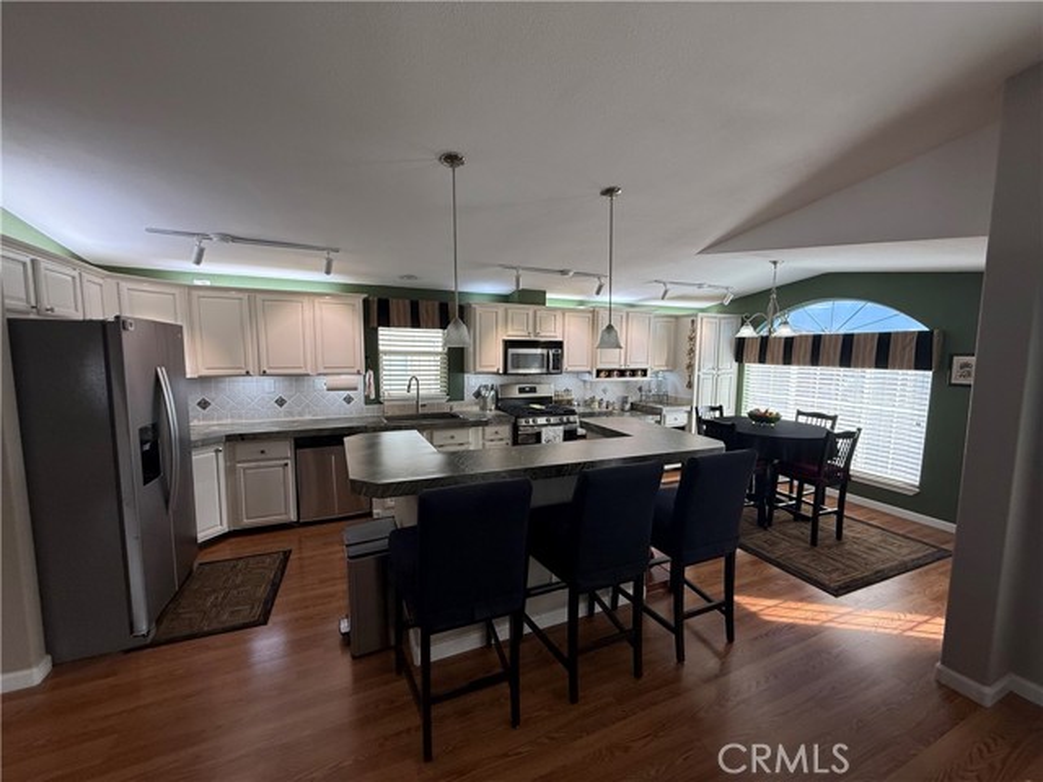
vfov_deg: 85.7
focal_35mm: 14
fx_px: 422
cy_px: 391
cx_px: 522
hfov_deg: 102.1
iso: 125
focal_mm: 2.22
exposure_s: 1/120
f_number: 2.2
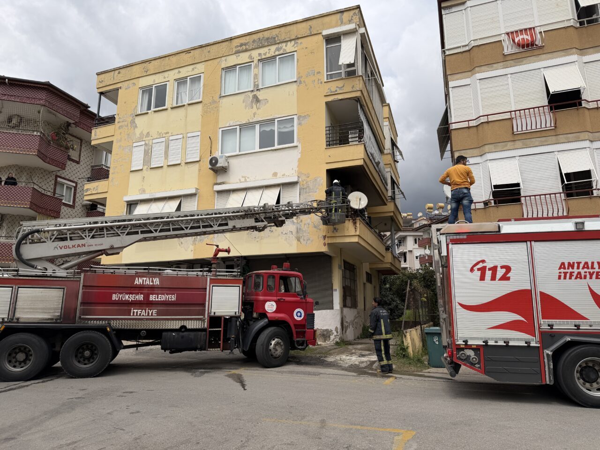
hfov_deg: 71.6
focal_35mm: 24
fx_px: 416
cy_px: 225
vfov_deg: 56.8
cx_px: 300
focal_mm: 6.76
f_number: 1.78
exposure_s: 1/4673
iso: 80
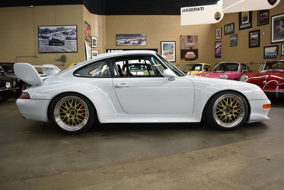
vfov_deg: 47.9
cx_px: 142
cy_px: 95
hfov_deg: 67.4
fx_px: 213
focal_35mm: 27
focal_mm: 18
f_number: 3.5
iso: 140
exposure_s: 1/30
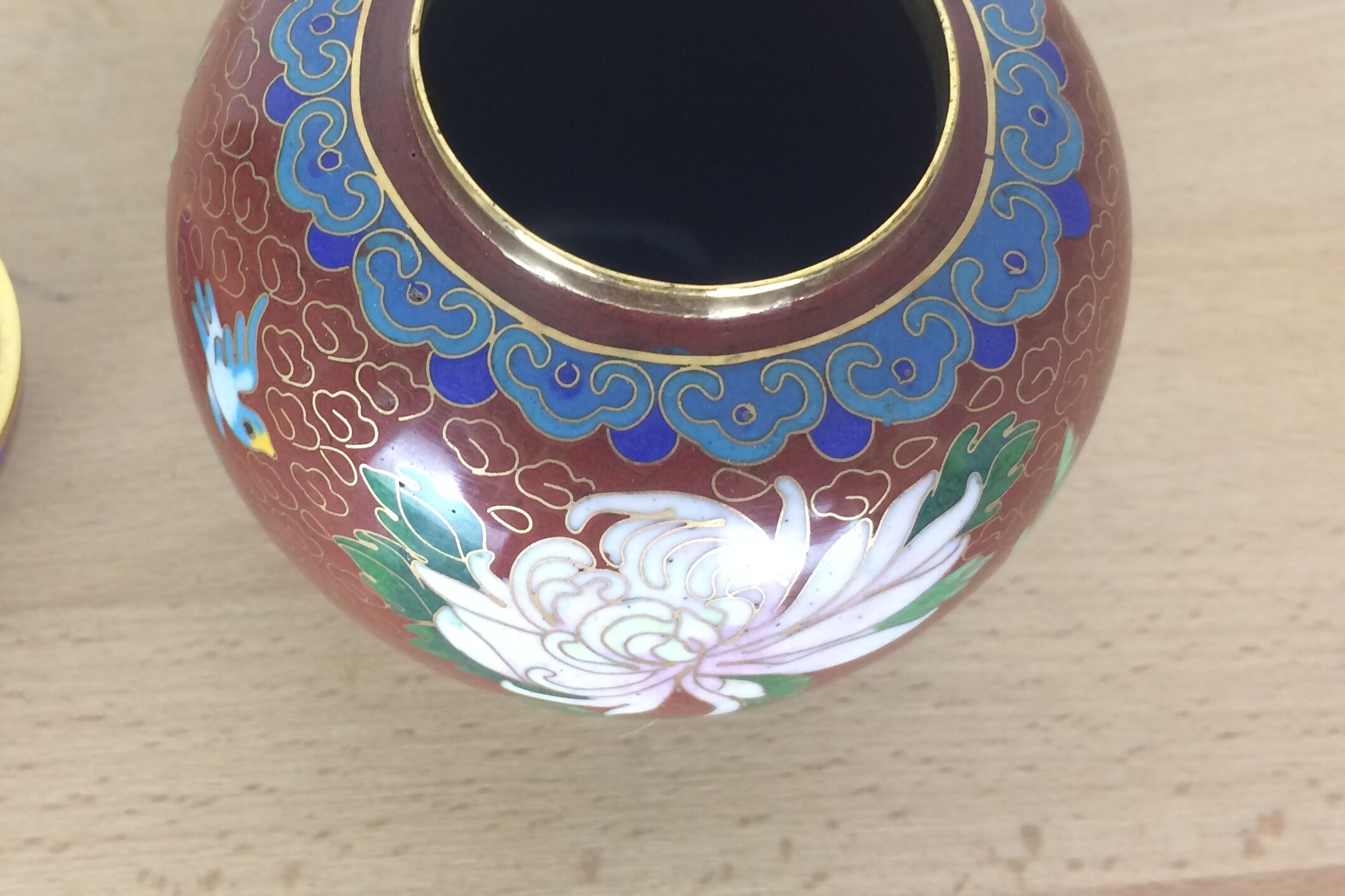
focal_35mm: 46
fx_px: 1719
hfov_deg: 42.3
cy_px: 290
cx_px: 480
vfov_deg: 29.0
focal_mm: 4.15
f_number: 2.2
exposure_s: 1/33
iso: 100
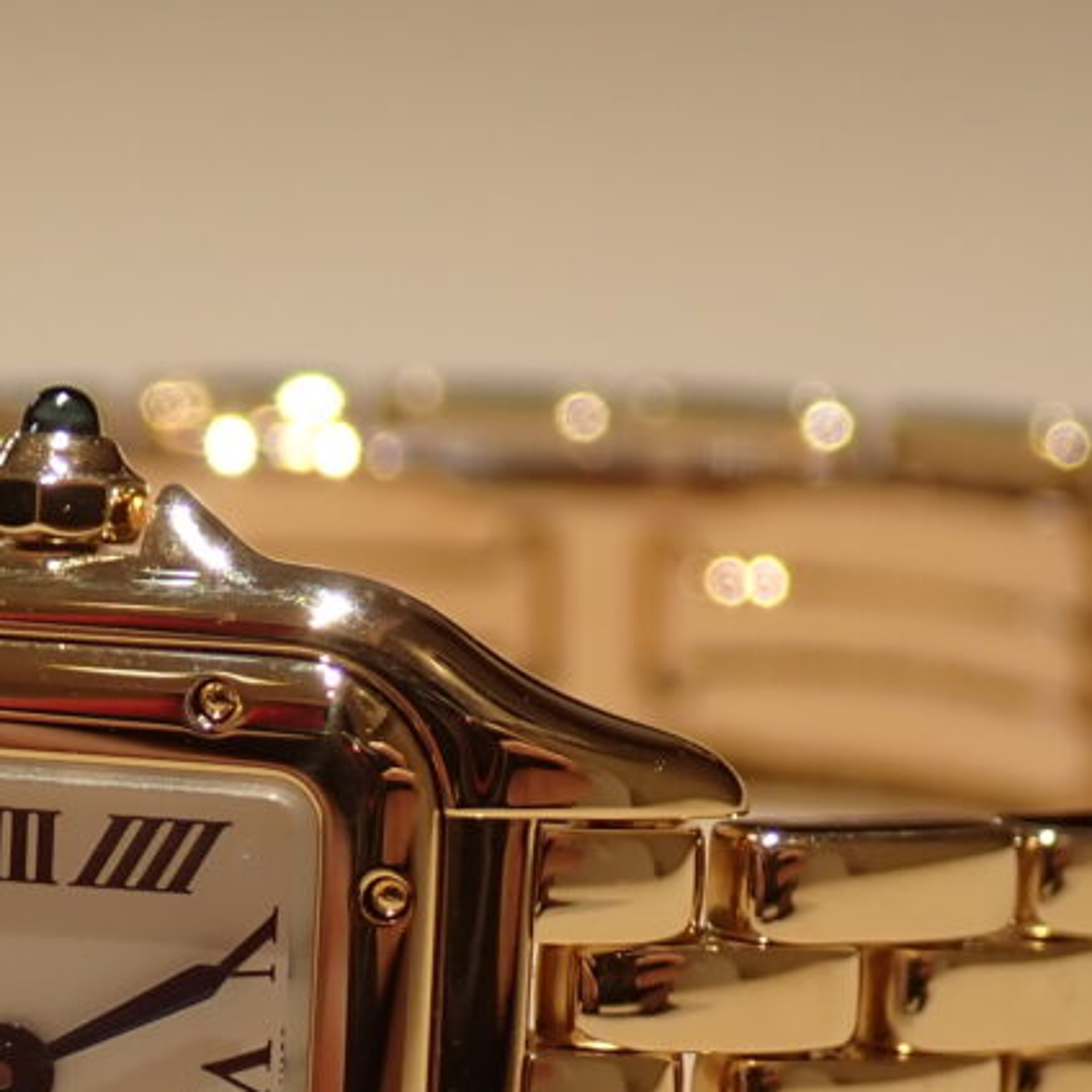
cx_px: 139
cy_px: 1004
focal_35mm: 155
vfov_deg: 11.2
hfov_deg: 11.2
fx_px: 5532
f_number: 3.6
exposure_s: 1/125
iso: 125
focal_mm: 11.09
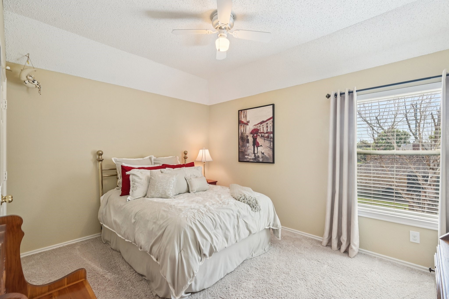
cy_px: 150
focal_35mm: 16
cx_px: 224
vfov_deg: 73.7
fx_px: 200
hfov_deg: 96.7
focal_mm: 16
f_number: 8
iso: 400
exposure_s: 1/40
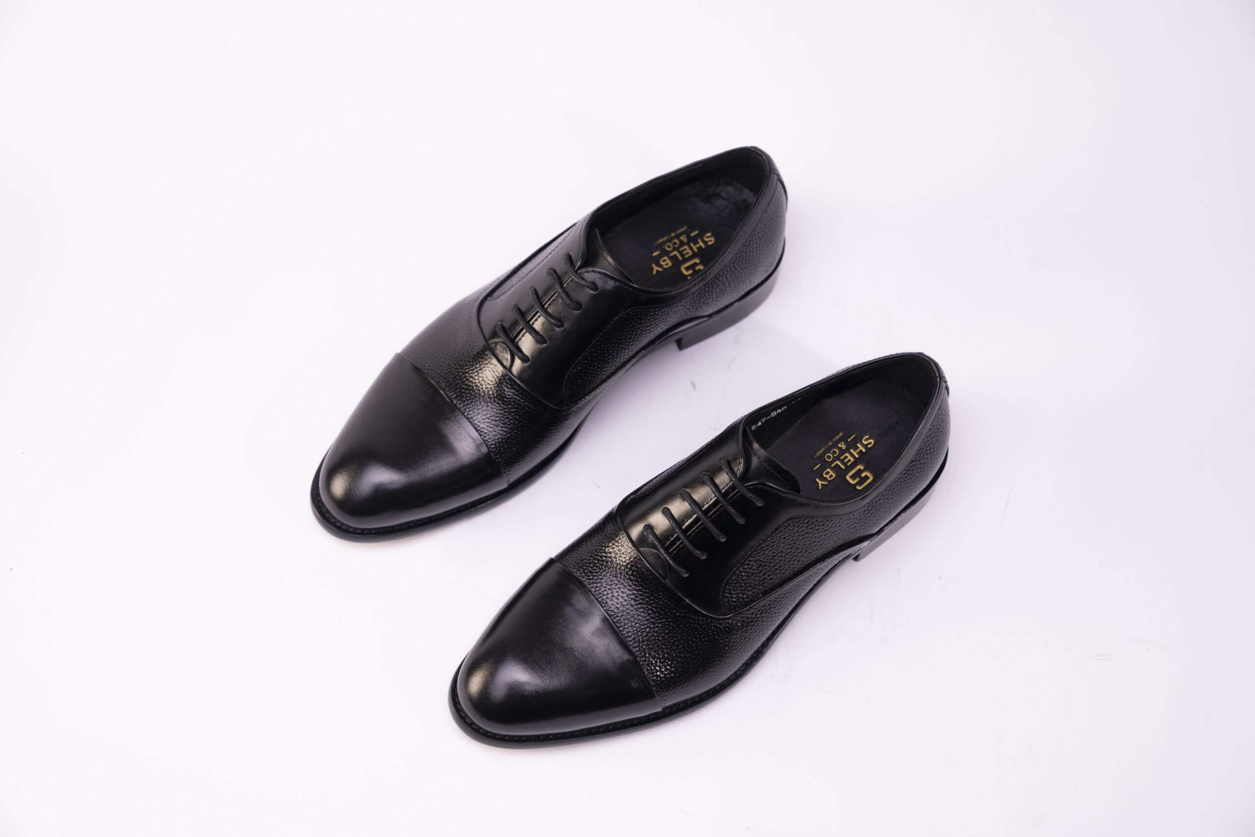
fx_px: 2231
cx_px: 628
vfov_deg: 21.2
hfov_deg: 31.4
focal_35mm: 64
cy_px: 418
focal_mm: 64
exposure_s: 1/100
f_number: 5
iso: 100
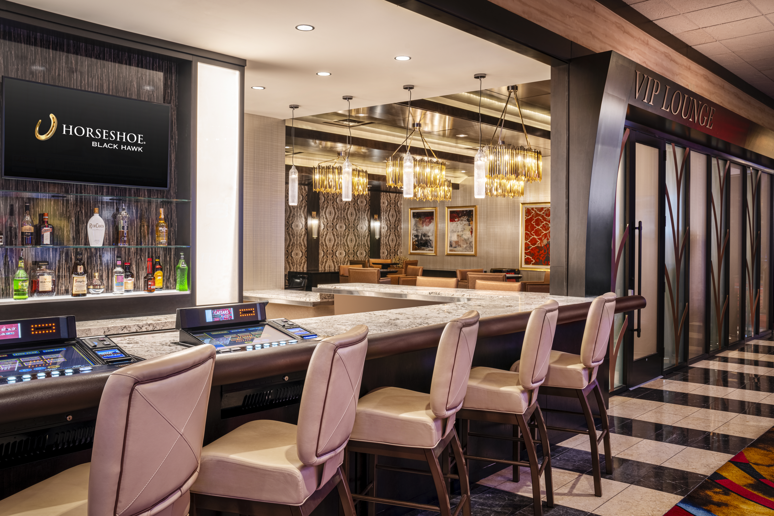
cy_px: 258
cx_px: 387
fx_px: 623
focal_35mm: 29
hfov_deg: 63.7
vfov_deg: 45.0
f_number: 13
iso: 100
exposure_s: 1/2
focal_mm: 29
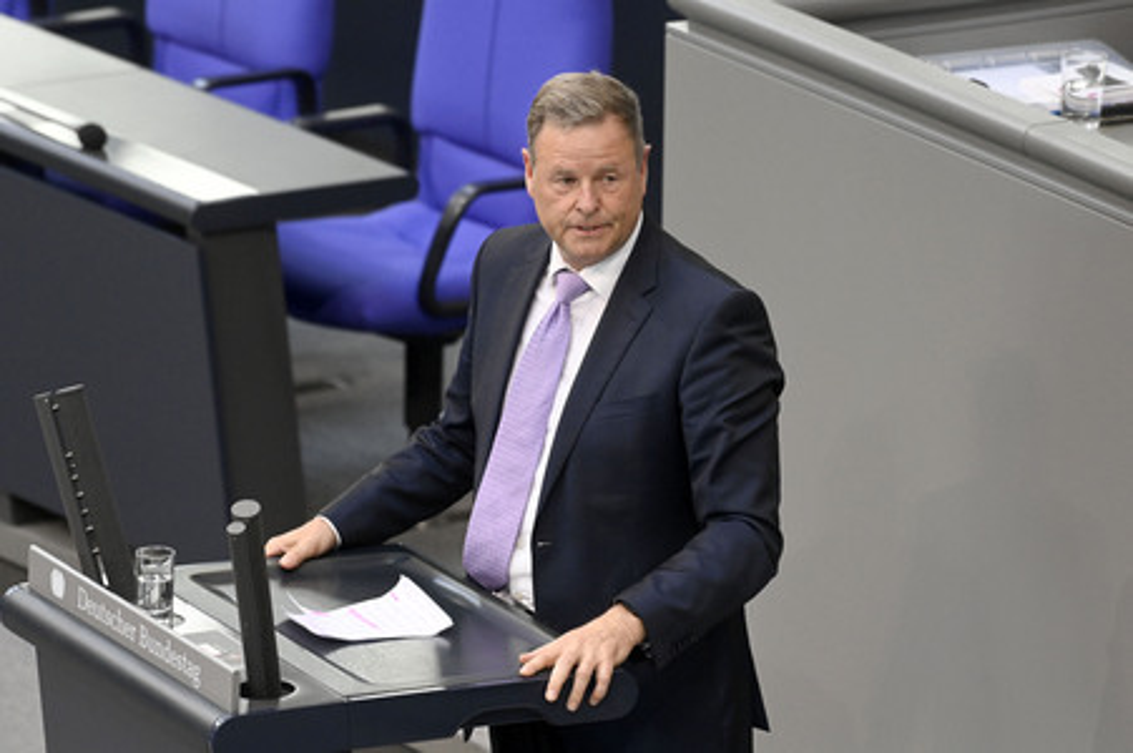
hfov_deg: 6.4
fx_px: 10063
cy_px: 376
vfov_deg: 4.3
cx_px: 566
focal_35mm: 320
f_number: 5.6
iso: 8000
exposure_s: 1/400
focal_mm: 320
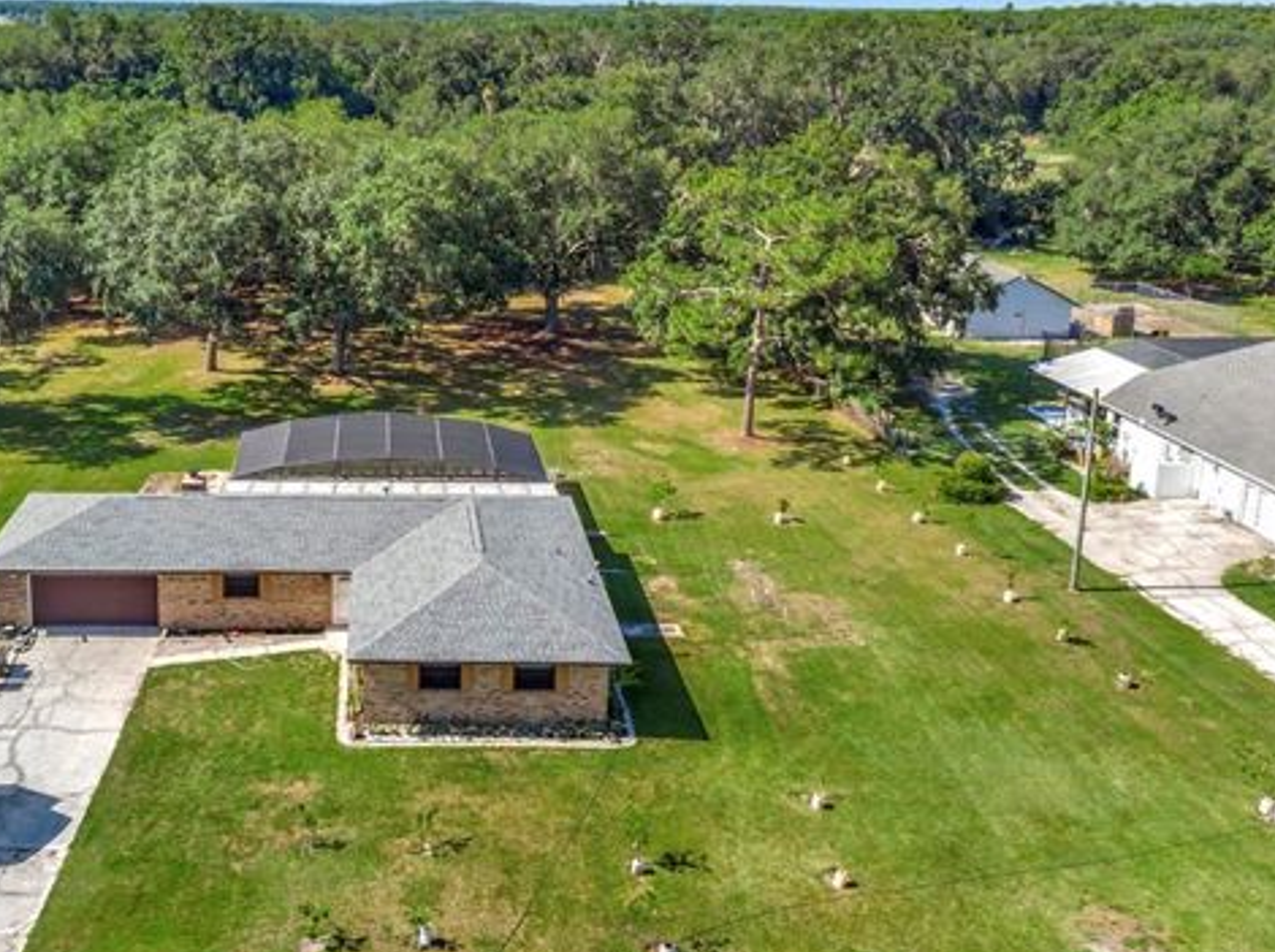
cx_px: 376
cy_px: 362
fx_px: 1324
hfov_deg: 50.0
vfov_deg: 39.3
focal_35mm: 36
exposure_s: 1/150
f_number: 2.8
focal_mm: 4.5
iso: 106
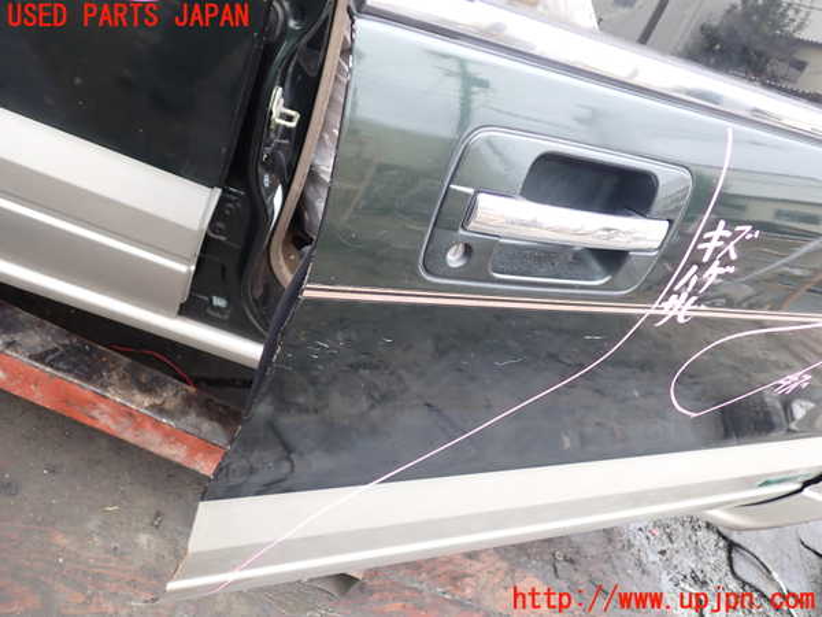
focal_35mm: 30
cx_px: 411
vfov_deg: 46.8
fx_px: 712
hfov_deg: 60.0
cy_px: 308
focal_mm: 5.4
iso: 160
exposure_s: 1/60
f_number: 2.3
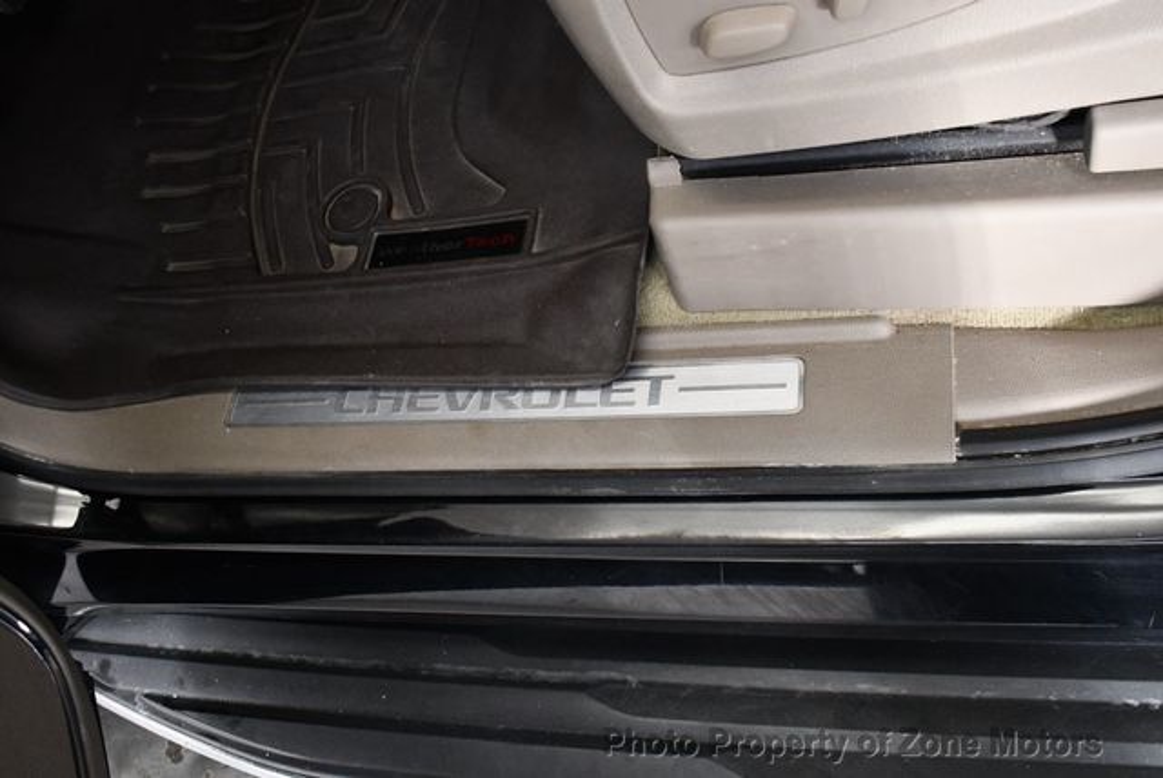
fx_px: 1164
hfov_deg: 53.1
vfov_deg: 36.9
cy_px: 389
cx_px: 582
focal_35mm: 36
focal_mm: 18
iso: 2200
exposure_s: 1/125
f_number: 3.5
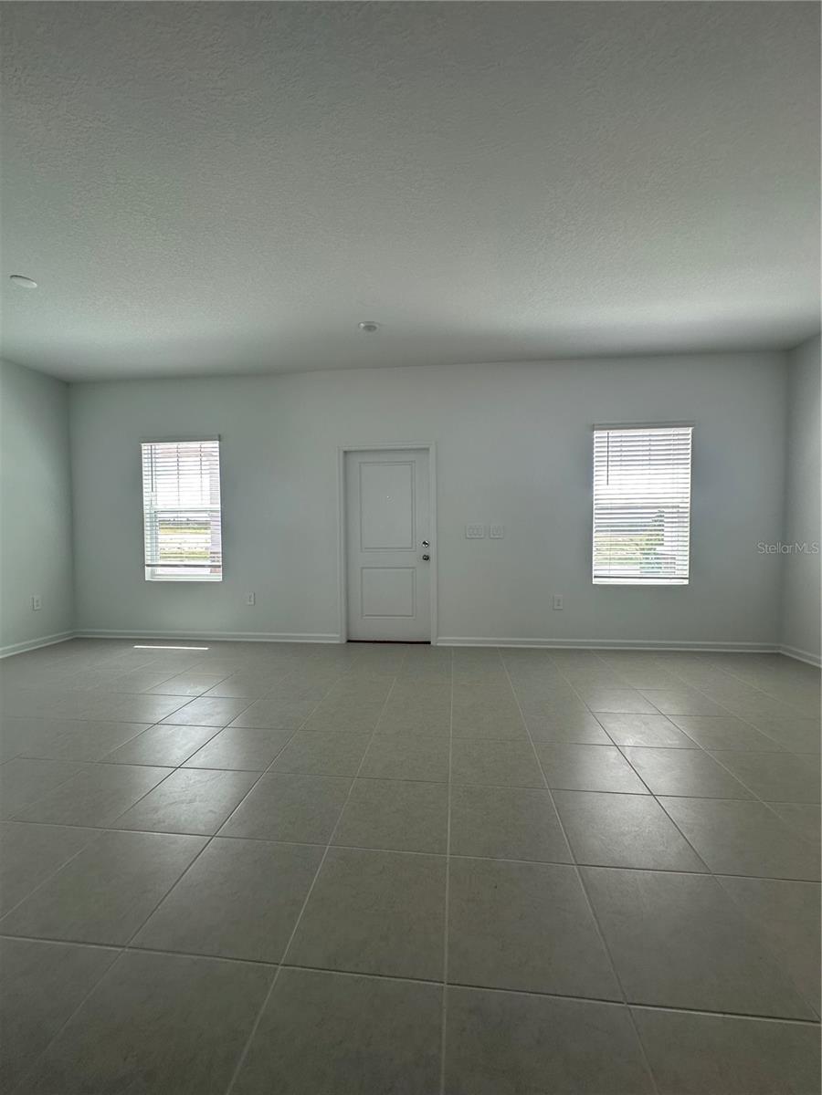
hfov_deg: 85.7
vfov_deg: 102.1
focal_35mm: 14
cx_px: 411
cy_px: 548
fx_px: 443
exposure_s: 1/99
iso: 50
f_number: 2.2
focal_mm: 2.22
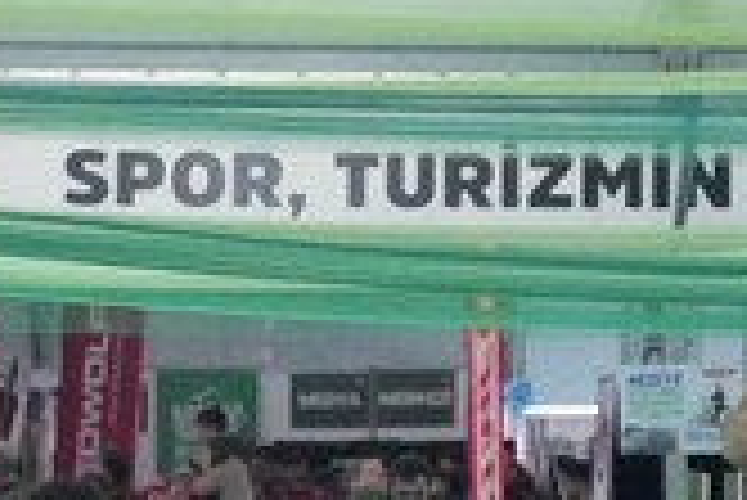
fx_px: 6210
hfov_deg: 6.9
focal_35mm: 299
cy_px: 604
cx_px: 234
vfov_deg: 4.6
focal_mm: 67
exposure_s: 1/125
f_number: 2.8
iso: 16000
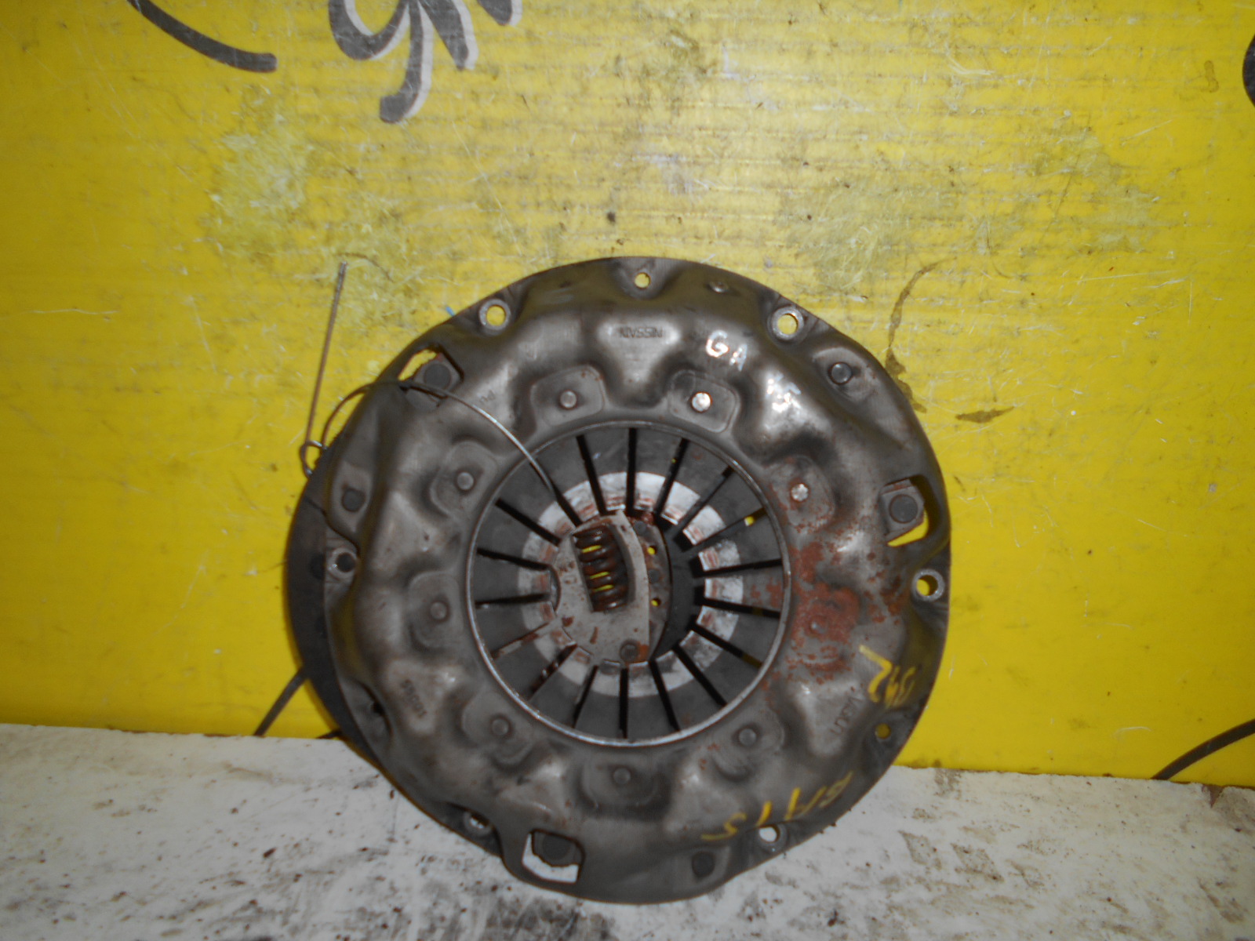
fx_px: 943
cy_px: 470
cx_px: 628
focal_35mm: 26
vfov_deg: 53.1
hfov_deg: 67.3
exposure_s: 1/25
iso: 80
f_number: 3.2
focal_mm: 4.6
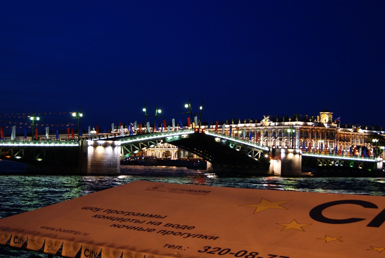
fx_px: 562
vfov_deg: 25.8
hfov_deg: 37.8
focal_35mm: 52
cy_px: 129
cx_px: 192
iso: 800
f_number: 5
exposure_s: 1/10
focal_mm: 35
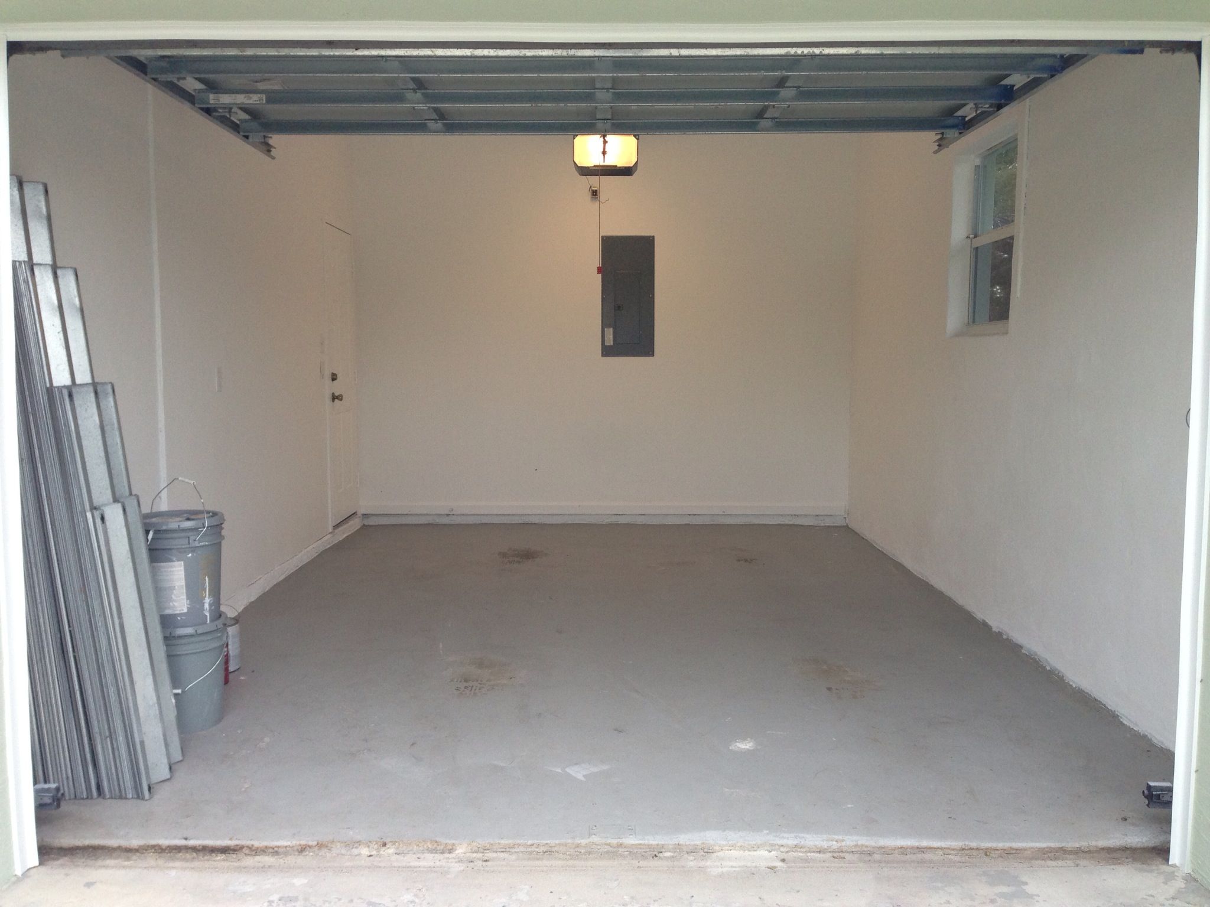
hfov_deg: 55.4
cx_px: 605
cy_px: 454
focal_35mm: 33
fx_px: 1154
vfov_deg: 42.9
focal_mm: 4.13
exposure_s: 1/120
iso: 100
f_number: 2.4
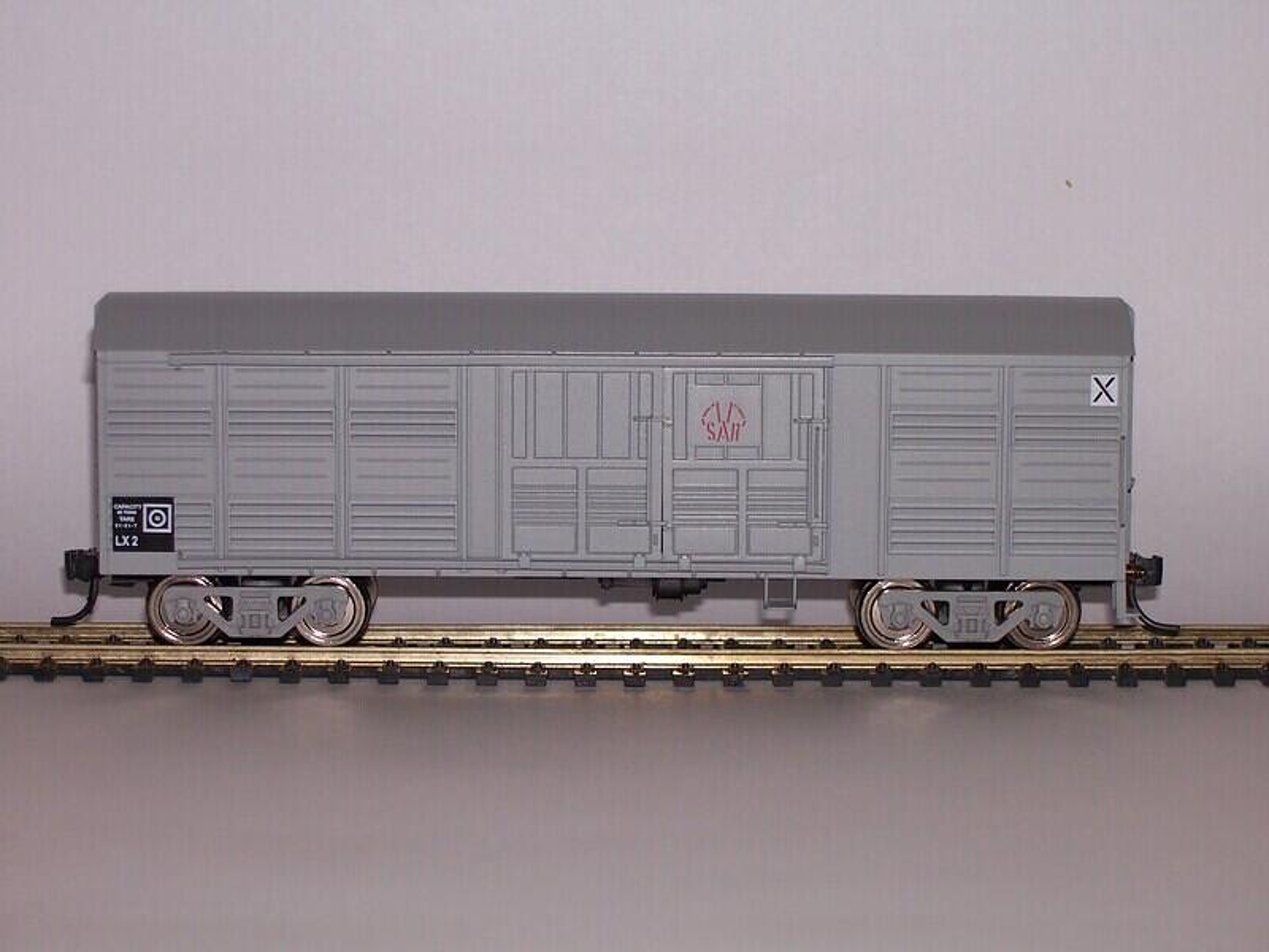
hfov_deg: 19.3
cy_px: 476
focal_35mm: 102
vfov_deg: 14.5
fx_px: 3739
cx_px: 634
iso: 80
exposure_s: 1/125
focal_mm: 17.5
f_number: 4
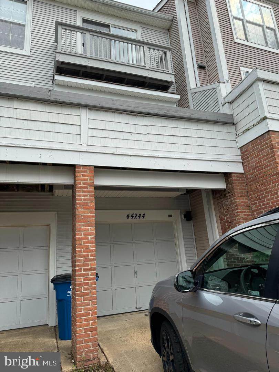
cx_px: 140
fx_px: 258
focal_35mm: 24
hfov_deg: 56.8
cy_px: 186
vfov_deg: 71.6
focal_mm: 6.76
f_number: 1.78
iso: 80
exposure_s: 1/3247
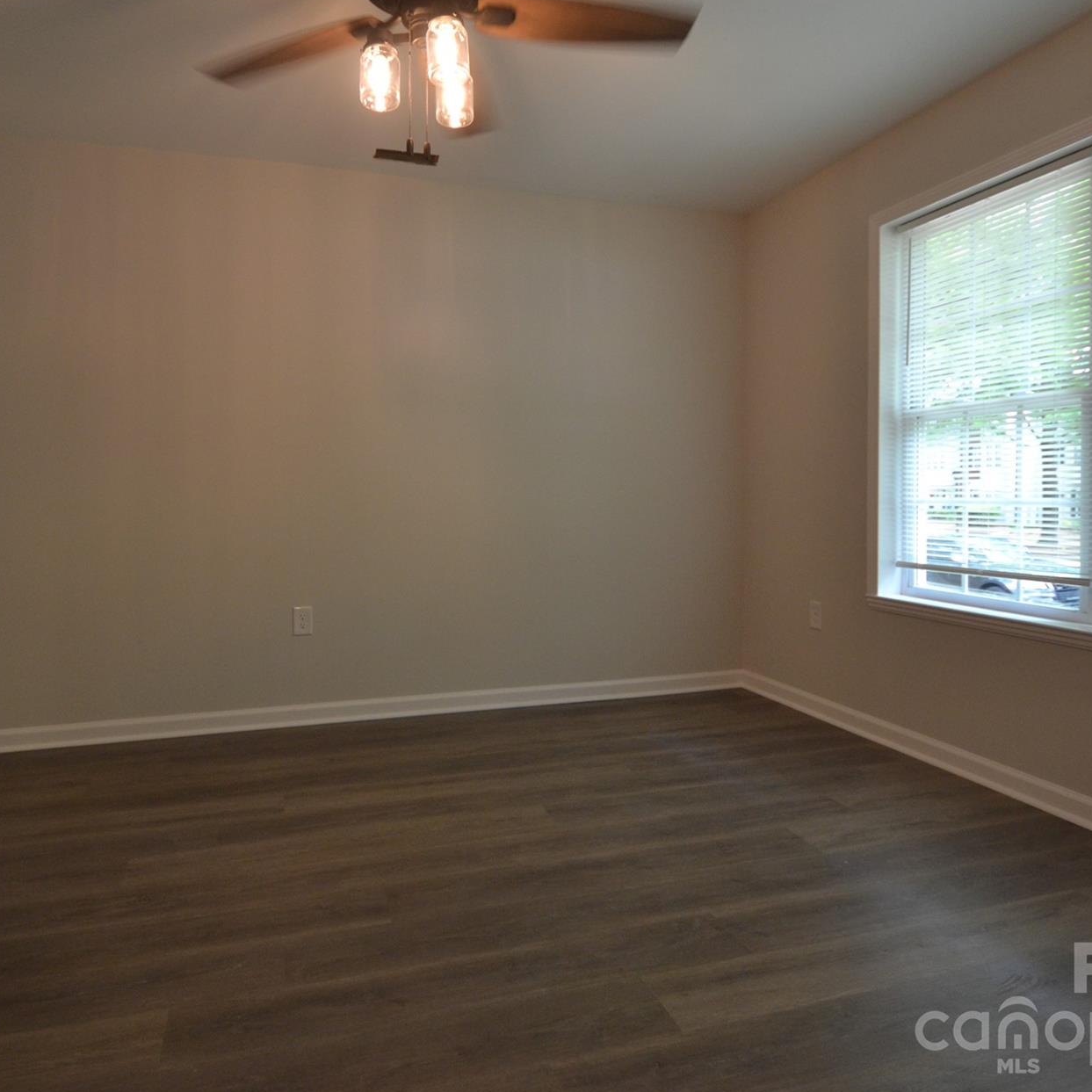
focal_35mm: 21
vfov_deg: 72.1
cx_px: 512
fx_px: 749
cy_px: 508
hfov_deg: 72.1
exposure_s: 1/60
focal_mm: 10
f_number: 3.5
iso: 560
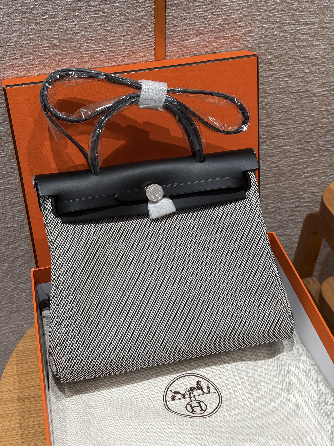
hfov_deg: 30.3
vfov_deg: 39.7
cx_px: 167
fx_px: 618
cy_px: 223
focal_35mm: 48
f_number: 1.78
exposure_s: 1/50
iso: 50
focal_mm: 6.76
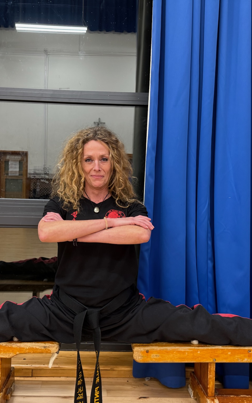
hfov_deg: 37.2
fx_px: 373
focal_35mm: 34
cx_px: 103
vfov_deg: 56.7
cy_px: 202
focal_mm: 6.76
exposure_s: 1/50
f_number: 1.78
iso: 250
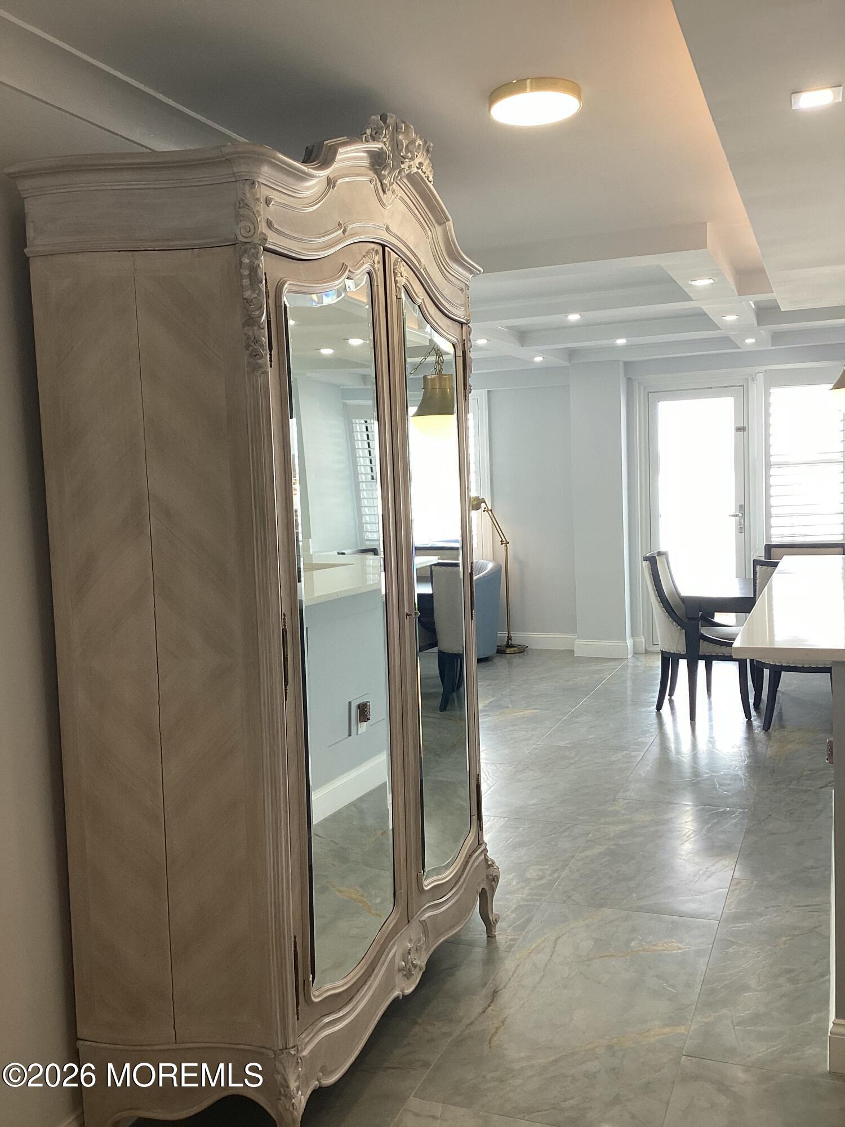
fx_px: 1009
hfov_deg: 45.4
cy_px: 564
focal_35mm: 31
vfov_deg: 58.4
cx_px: 422
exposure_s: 1/60
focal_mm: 3.3
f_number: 2.4
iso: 50
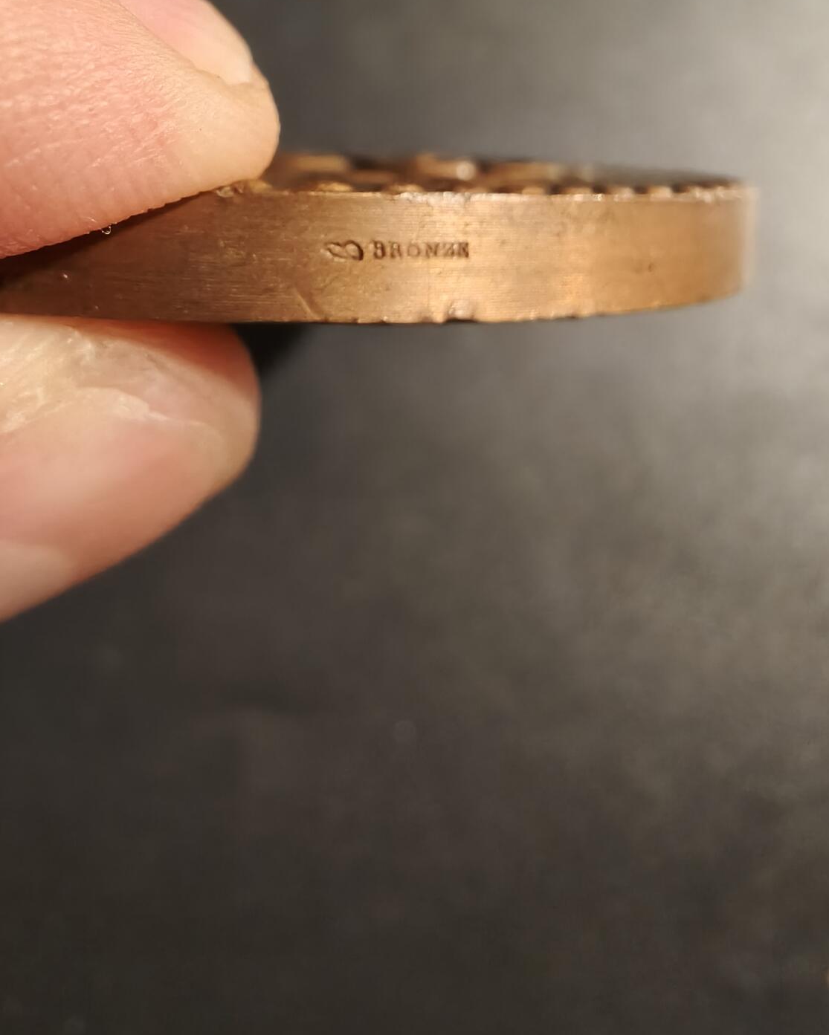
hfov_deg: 50.0
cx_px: 395
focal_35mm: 29
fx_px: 889
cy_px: 398
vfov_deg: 59.8
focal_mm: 2.32
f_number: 2
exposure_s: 1/84.7
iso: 250
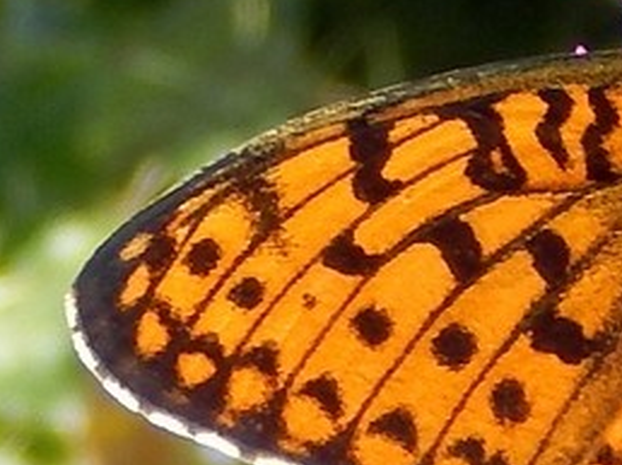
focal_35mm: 503
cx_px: 904
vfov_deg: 3.0
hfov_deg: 3.9
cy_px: 267
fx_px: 9030
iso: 125
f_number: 5.1
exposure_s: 1/200
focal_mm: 28.7
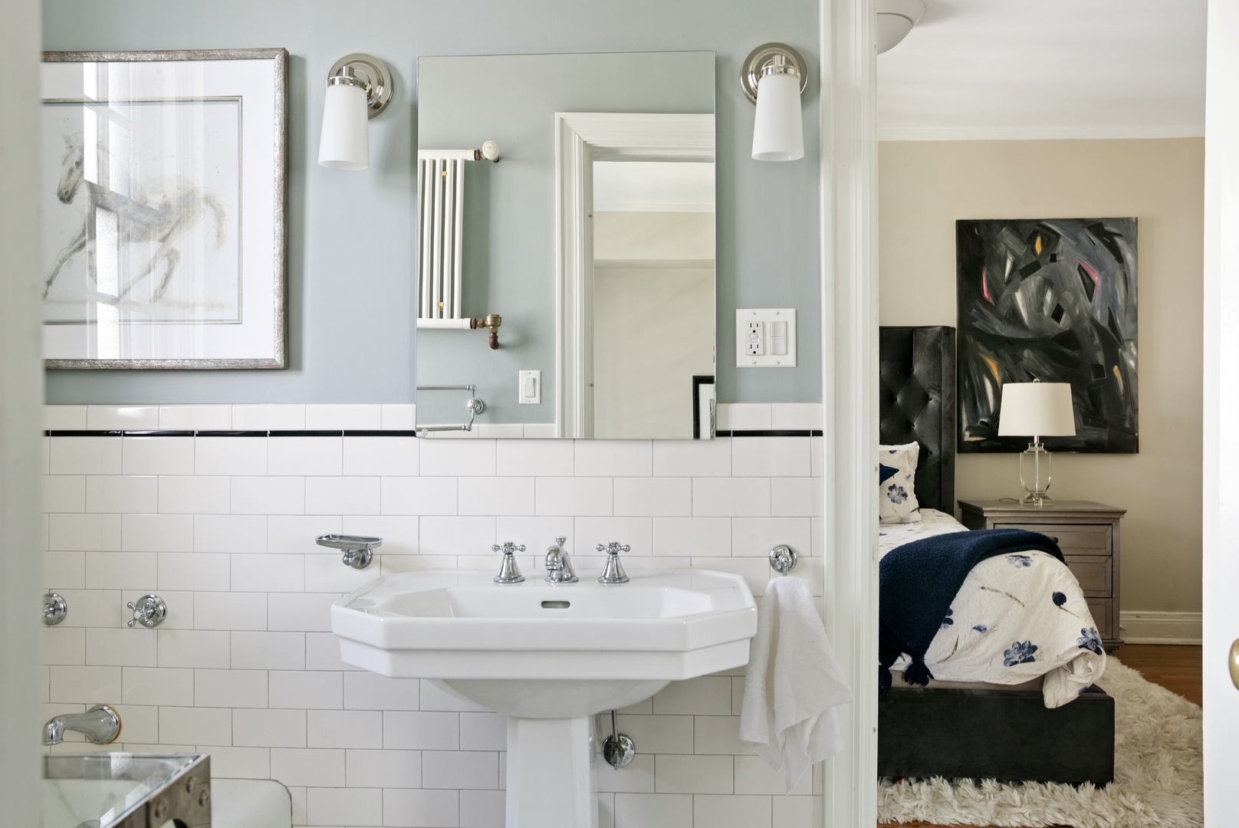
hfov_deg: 58.7
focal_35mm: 32
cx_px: 620
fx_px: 1102
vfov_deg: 41.2
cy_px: 414
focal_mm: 32
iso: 400
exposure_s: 1/4
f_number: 8
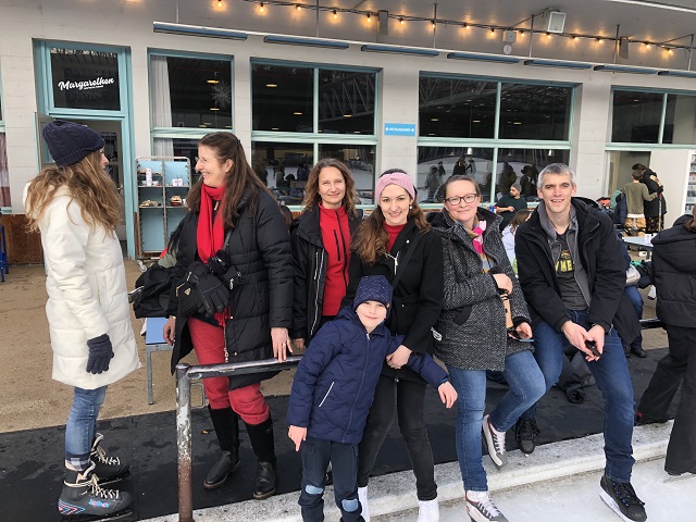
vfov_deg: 49.7
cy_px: 261
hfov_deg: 63.4
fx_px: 563
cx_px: 348
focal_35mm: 28
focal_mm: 3.99
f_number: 1.8
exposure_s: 1/120
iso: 25
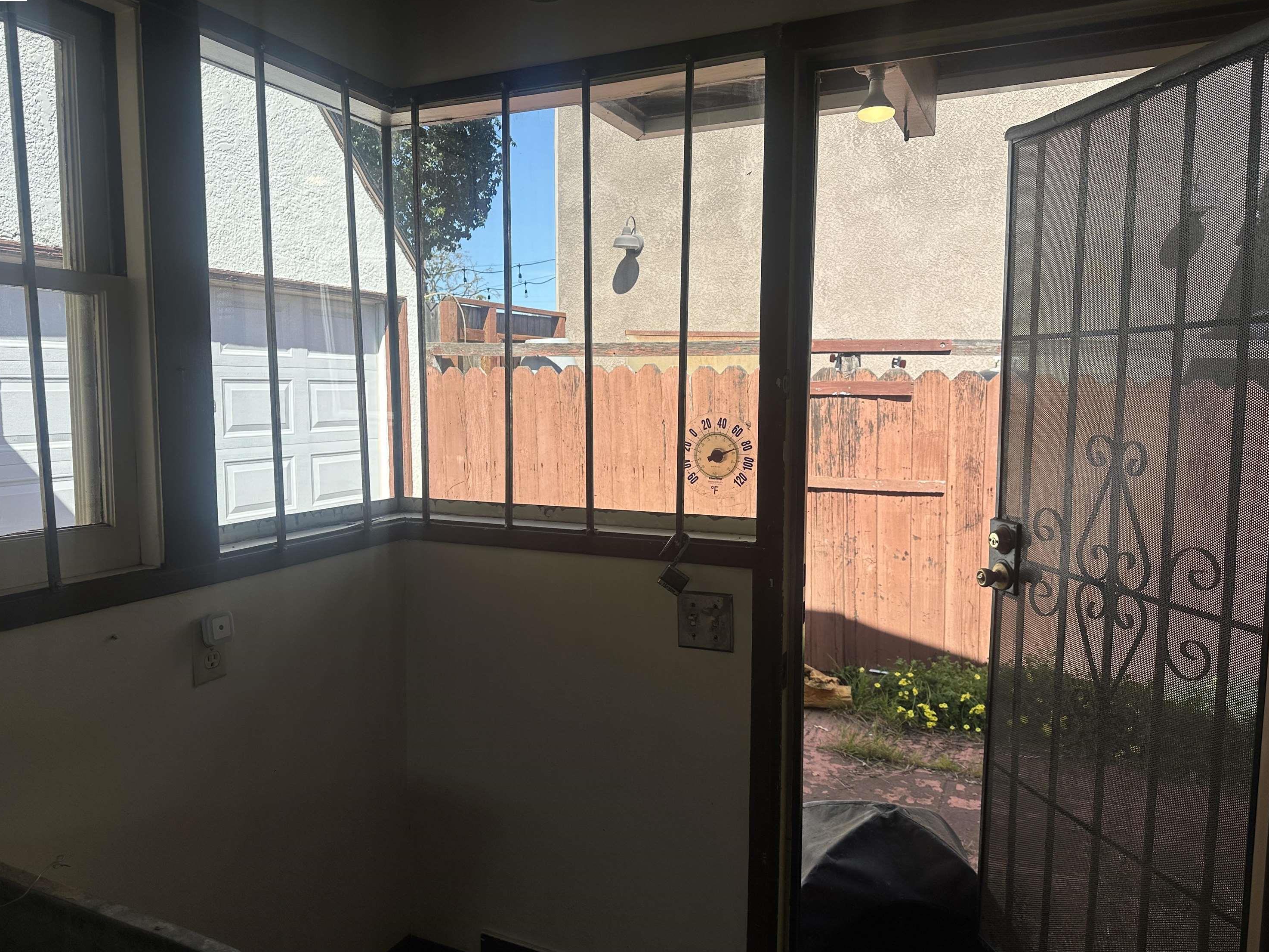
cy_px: 480
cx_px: 630
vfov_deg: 54.9
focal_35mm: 25
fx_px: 917
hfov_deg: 69.4
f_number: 1.78
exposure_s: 1/2028
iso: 80
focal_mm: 6.86
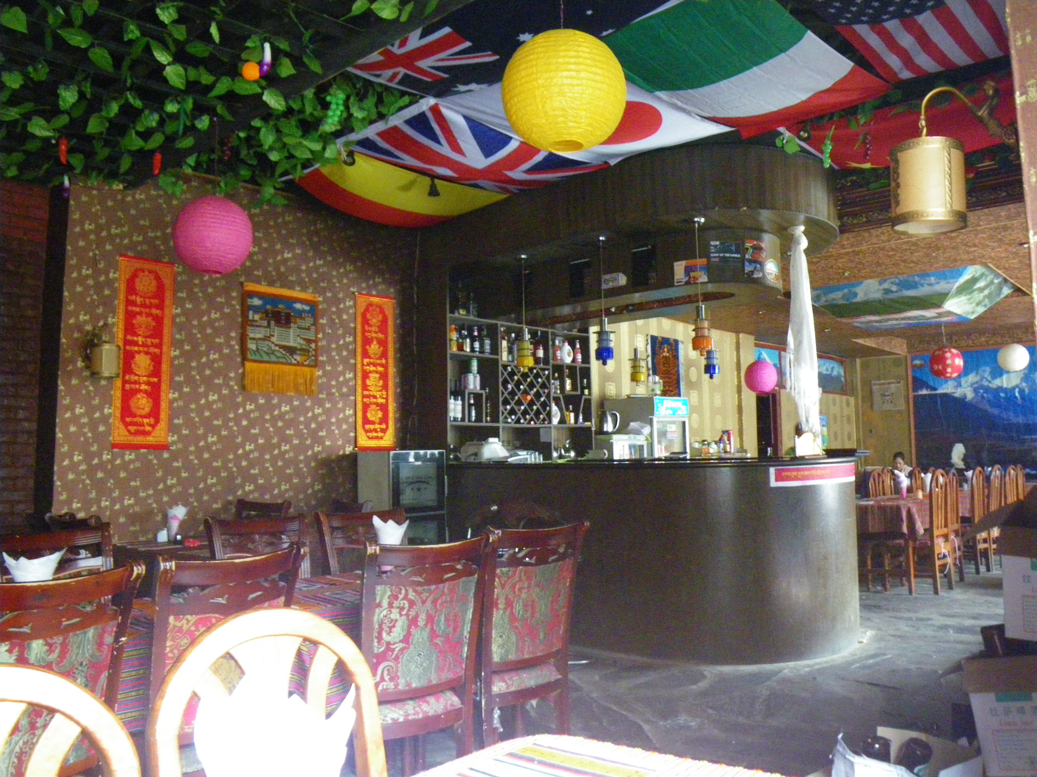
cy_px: 388
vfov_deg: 49.7
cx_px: 518
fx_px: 839
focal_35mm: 28
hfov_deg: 63.4
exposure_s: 1/13
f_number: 3.5
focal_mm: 5
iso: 800
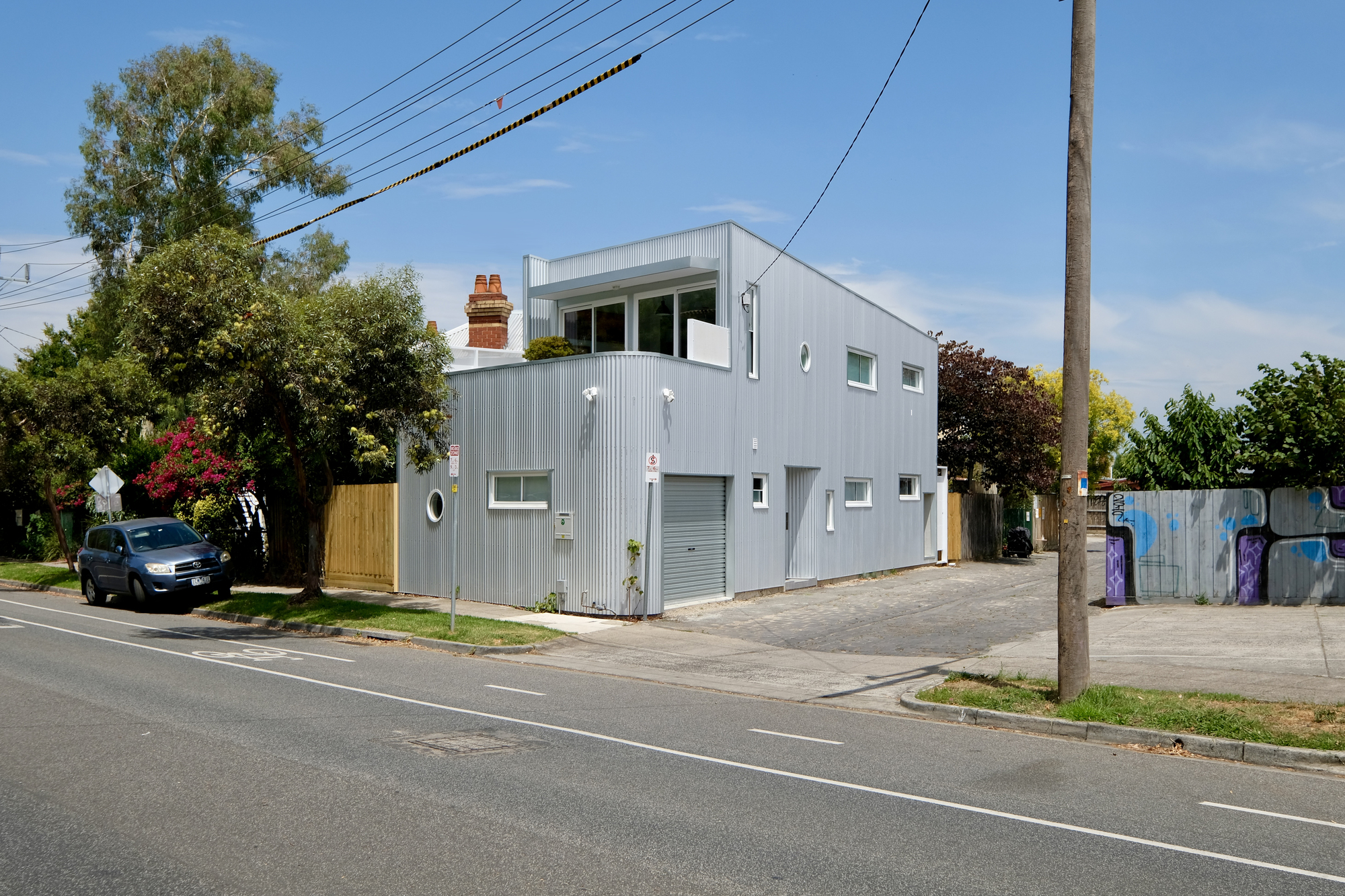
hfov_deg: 53.1
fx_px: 1345
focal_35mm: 36
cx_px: 672
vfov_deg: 36.9
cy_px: 448
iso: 200
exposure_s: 1/640
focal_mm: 24
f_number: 8
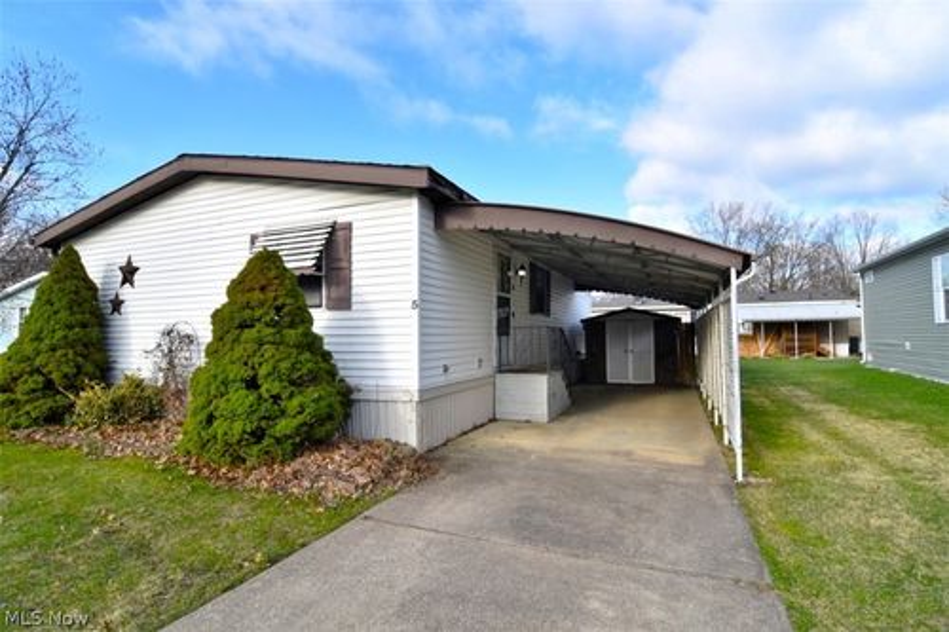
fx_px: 435
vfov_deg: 72.0
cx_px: 474
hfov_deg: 95.0
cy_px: 316
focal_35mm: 16
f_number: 9
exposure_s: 1/80
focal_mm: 11
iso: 100
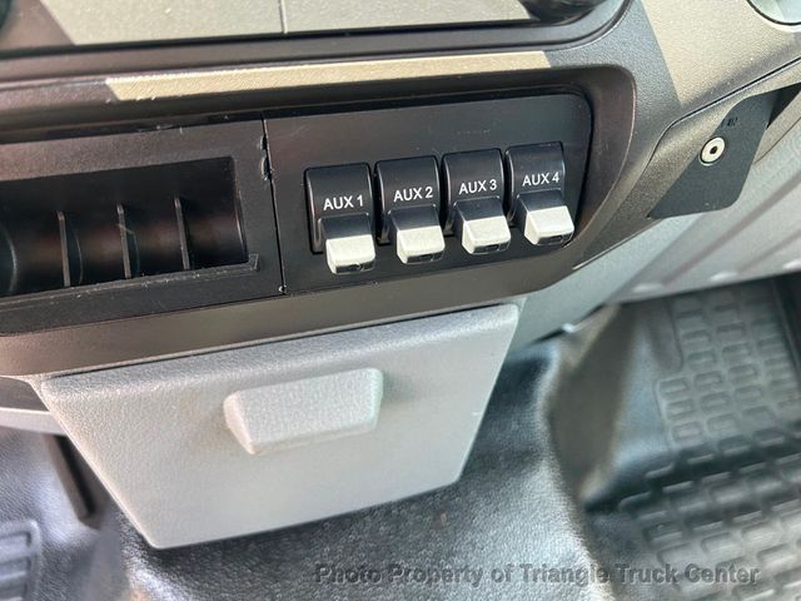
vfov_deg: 53.1
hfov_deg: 67.3
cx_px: 400
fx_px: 602
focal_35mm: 26
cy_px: 300
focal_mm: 5.7
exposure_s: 1/90
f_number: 1.5
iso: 125
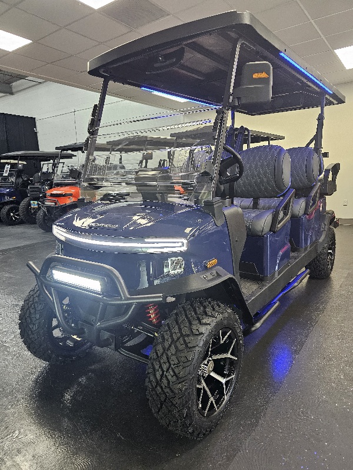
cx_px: 176
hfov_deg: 58.9
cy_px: 235
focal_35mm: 23
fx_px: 313
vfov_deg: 73.9
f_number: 1.7
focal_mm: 6.3
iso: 320
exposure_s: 1/120
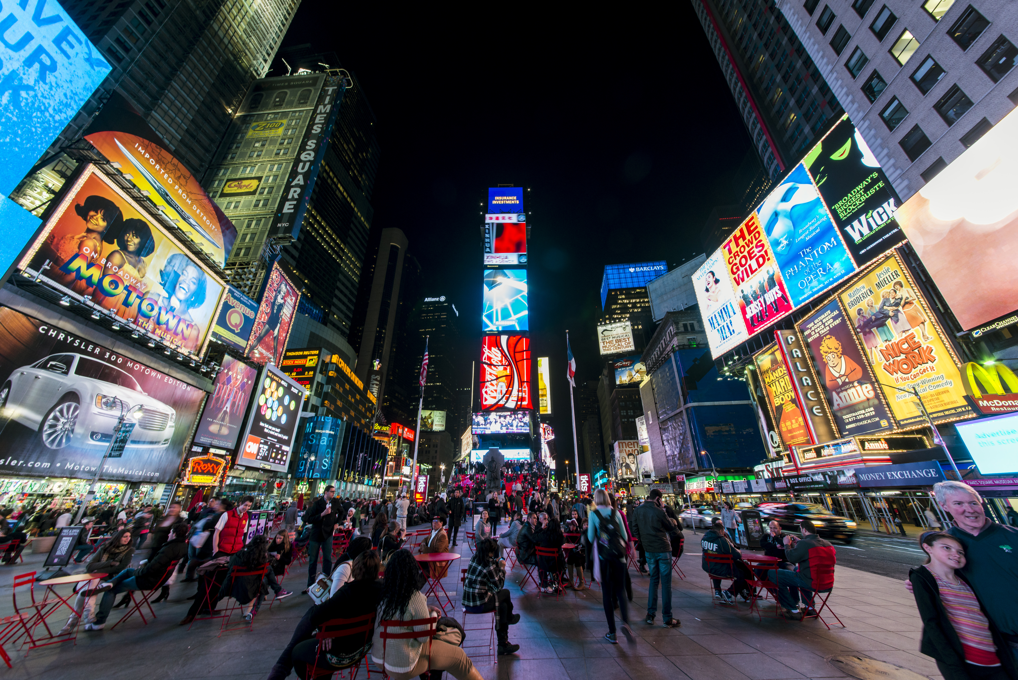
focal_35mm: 12
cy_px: 340
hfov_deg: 112.6
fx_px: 339
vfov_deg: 90.0
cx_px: 509
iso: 400
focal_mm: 12
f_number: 8
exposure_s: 1/10
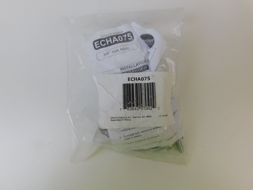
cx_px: 126
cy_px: 95
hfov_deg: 73.9
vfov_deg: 58.9
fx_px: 168
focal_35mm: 23
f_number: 3
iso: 125
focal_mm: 4
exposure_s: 1/60
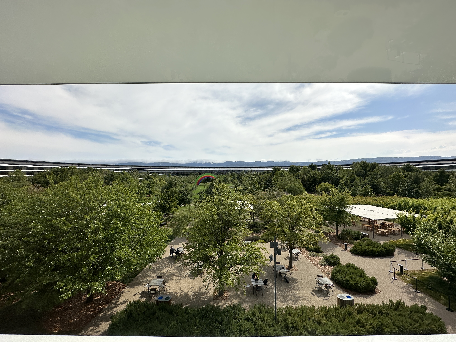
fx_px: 184
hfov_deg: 102.1
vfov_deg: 85.7
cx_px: 228
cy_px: 171
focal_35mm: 14
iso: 50
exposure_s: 1/3509
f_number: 2.2
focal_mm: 2.22
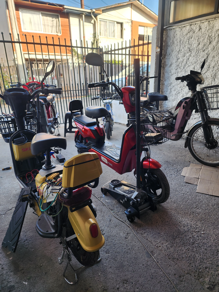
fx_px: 194
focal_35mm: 23
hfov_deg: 58.9
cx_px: 110
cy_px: 146
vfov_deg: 73.9
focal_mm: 6.4
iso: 50
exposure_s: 1/180
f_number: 1.8
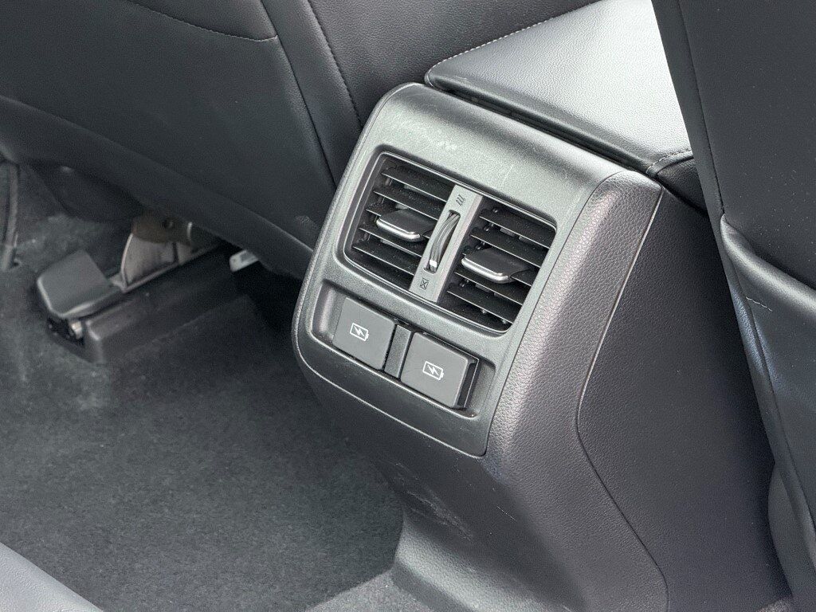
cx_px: 408
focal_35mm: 120
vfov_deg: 12.3
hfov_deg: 16.4
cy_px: 306
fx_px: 2829
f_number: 2.8
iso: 320
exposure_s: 1/99
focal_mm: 15.66
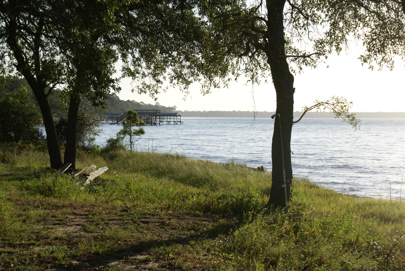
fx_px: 929
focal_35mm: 82
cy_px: 136
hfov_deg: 24.6
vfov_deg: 16.6
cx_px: 202
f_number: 9
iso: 100
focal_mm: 55
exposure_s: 1/250
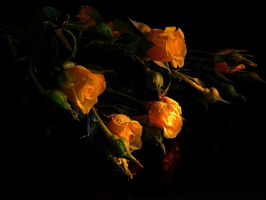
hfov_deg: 36.2
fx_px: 407
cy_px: 100
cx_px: 133
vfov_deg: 27.5
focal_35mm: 53
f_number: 3.2
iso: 200
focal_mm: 8.8
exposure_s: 1/13
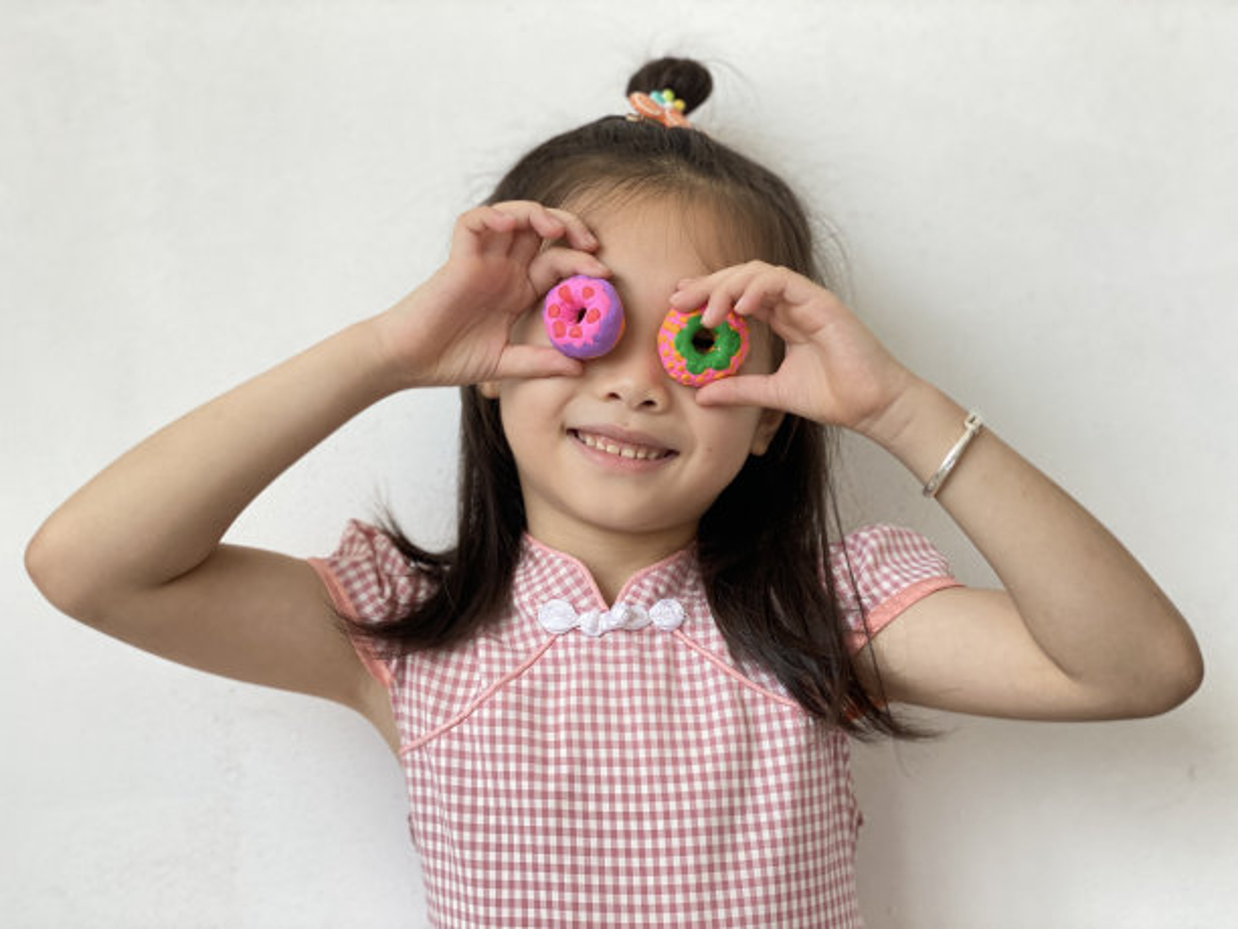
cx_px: 619
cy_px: 464
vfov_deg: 28.0
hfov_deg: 36.8
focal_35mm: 52
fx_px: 1860
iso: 100
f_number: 2
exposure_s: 1/100
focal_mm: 6
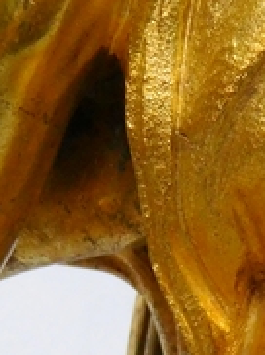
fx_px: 1576
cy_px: 747
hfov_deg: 9.6
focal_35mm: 154
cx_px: 132
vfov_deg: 11.4
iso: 400
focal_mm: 6.2
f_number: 3.8
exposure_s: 1/30
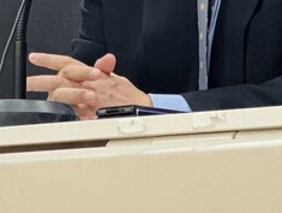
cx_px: 164
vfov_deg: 4.7
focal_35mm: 314
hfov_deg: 6.3
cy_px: -179
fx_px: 2562
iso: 200
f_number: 2.8
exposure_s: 1/120
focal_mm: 9
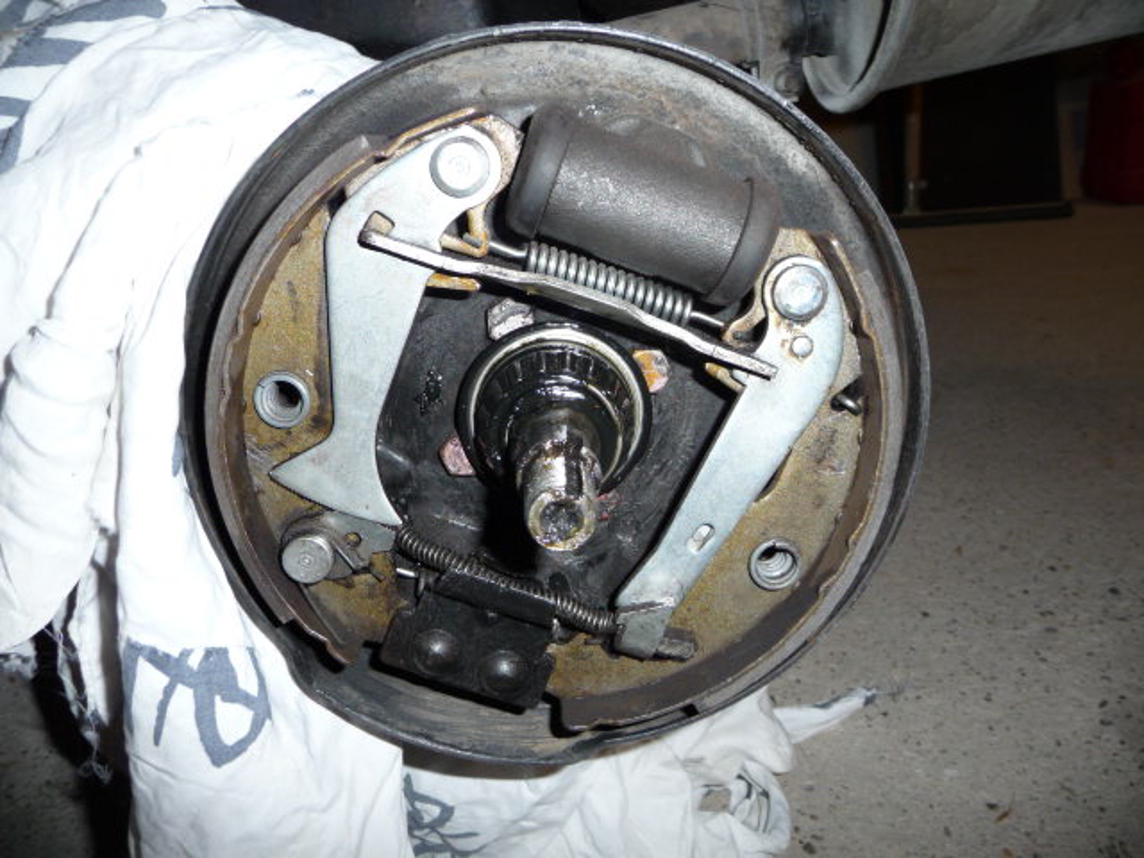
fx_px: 925
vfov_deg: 49.7
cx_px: 572
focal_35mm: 28
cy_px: 429
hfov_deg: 63.4
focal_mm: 4.7
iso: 100
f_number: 3.3
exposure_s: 1/30
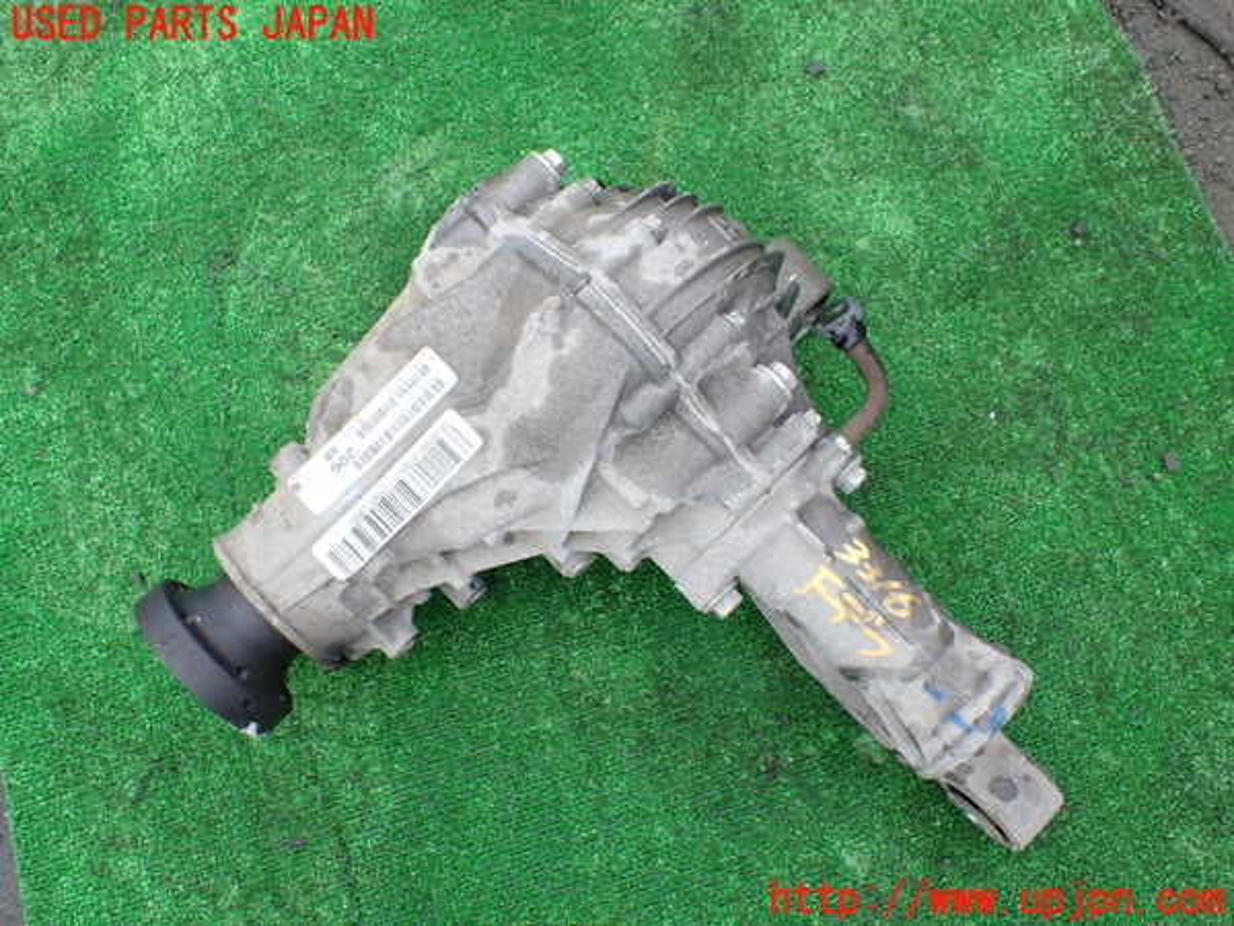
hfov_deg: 60.0
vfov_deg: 46.8
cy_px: 463
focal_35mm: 30
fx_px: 1069
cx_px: 617
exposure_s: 1/125
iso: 100
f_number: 2.3
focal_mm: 5.4
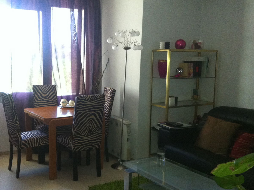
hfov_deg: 40.2
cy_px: 102
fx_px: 344
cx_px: 94
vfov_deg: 30.8
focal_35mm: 47
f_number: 2.8
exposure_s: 1/15
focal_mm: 3.85
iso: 250
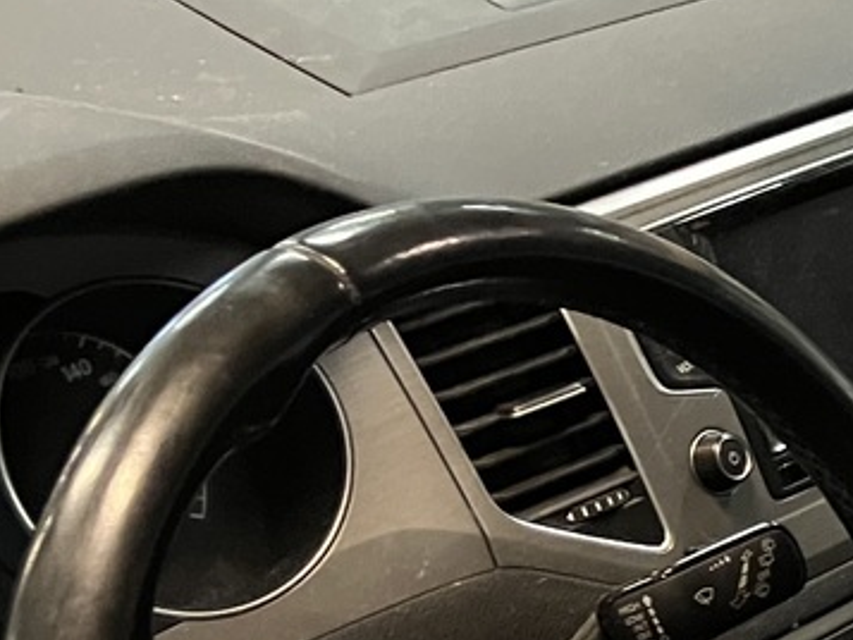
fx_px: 2785
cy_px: 1072
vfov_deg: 12.2
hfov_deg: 16.4
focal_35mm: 113
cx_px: 1128
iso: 320
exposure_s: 1/25
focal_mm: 3.99
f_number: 1.8
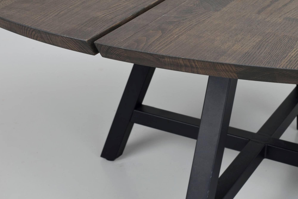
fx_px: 621
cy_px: 100
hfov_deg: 27.0
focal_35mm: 75
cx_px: 149
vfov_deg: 18.2
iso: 100
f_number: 16
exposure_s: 1/160
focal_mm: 50
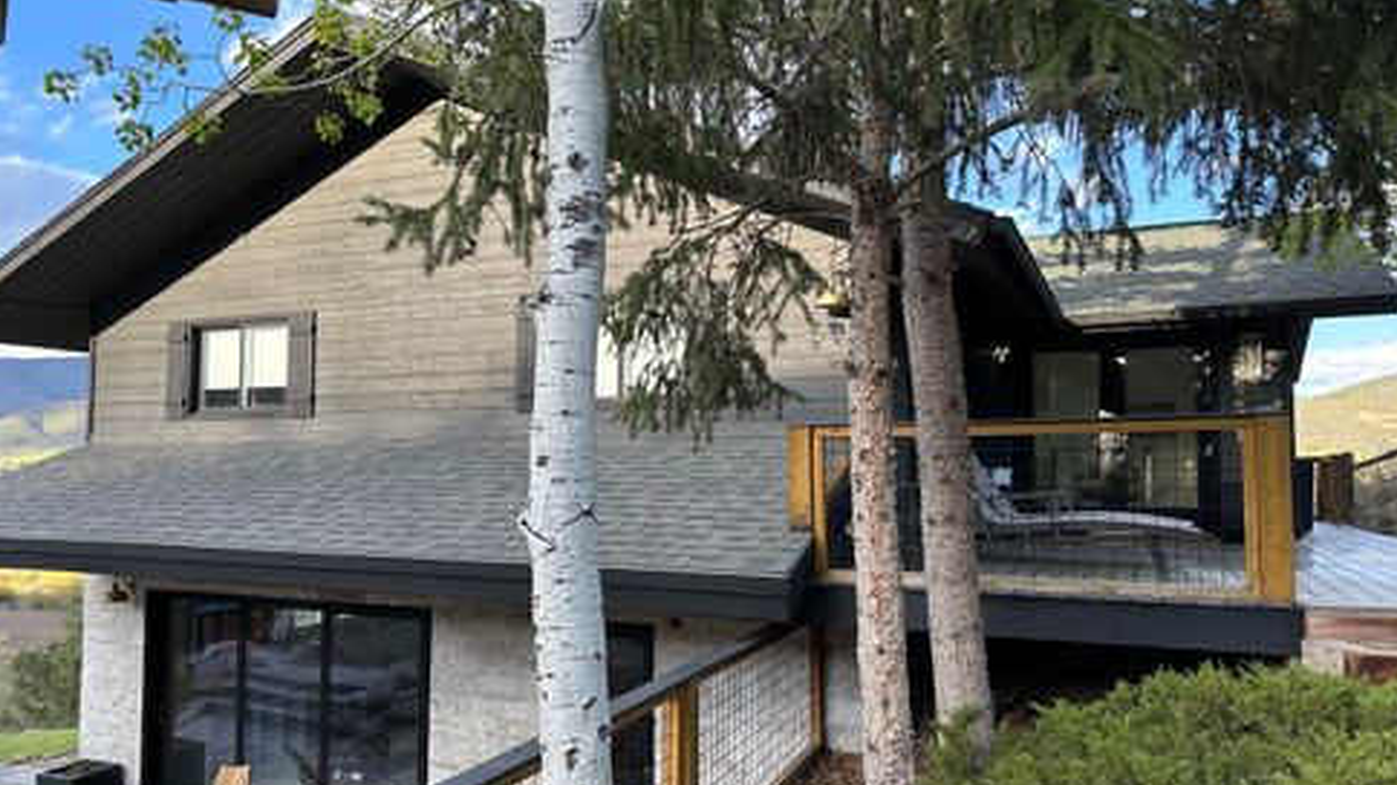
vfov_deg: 42.8
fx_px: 1000
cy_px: 420
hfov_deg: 69.9
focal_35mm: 27
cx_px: 696
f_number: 1.78
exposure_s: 1/437
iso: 80
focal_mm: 6.86
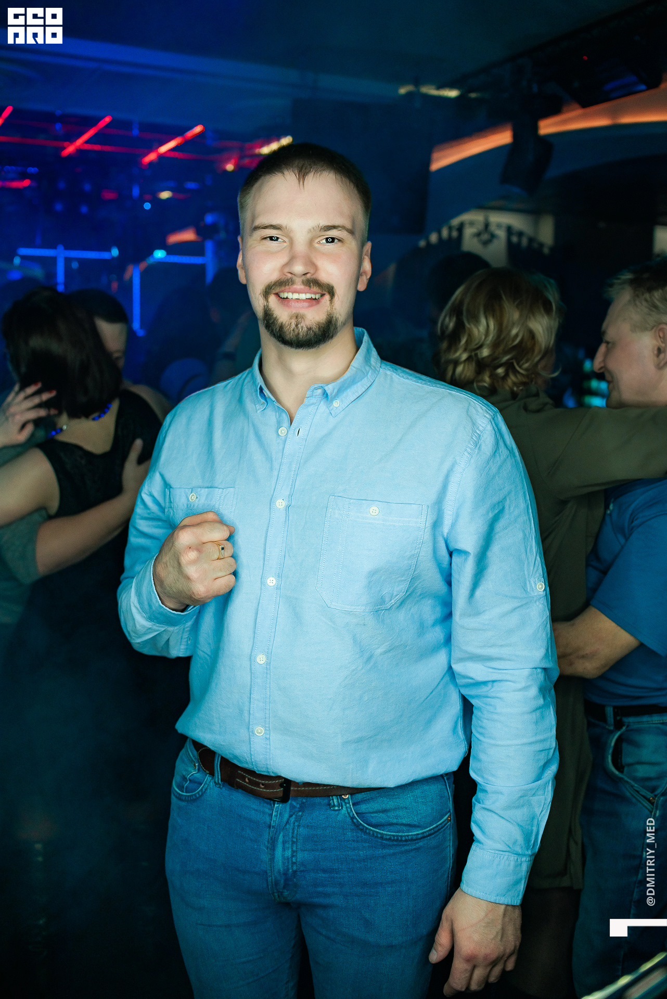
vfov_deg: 54.4
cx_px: 334
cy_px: 500
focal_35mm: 35
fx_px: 972
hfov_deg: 37.9
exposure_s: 1/320
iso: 800
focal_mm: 35
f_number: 4
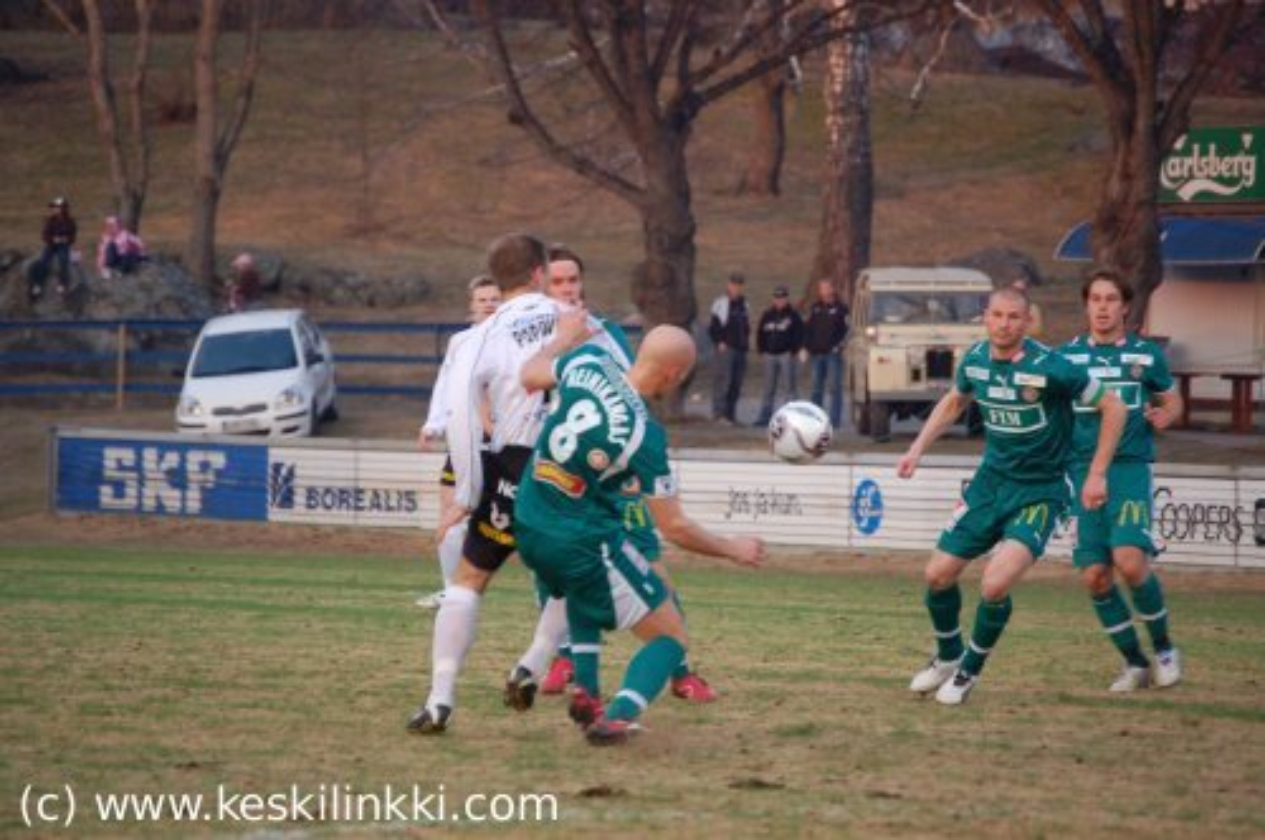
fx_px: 10528
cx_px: 632
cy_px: 420
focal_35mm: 300
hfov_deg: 6.9
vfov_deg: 4.6
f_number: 5.6
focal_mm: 200
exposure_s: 1/320
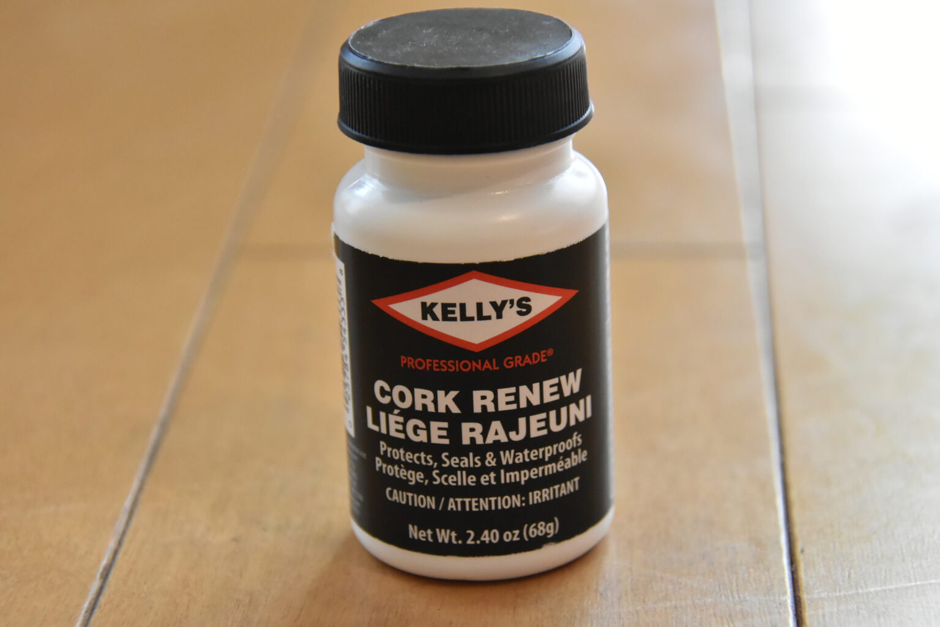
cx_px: 470
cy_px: 314
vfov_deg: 11.7
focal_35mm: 117
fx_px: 3055
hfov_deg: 17.5
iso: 4000
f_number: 5.6
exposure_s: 1/125
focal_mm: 78
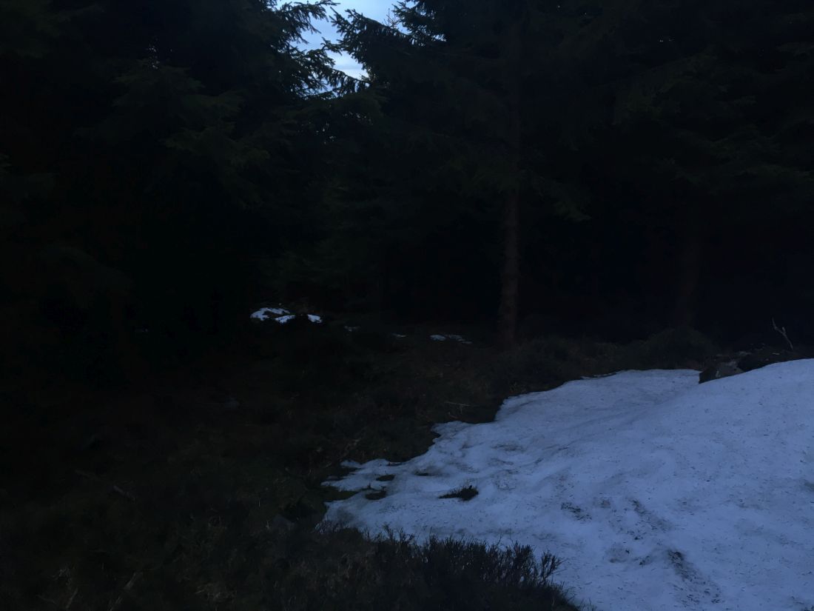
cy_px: 306
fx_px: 682
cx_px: 407
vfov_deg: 48.2
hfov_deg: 61.7
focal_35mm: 29
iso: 64
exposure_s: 1/33
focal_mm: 4.15
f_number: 2.2
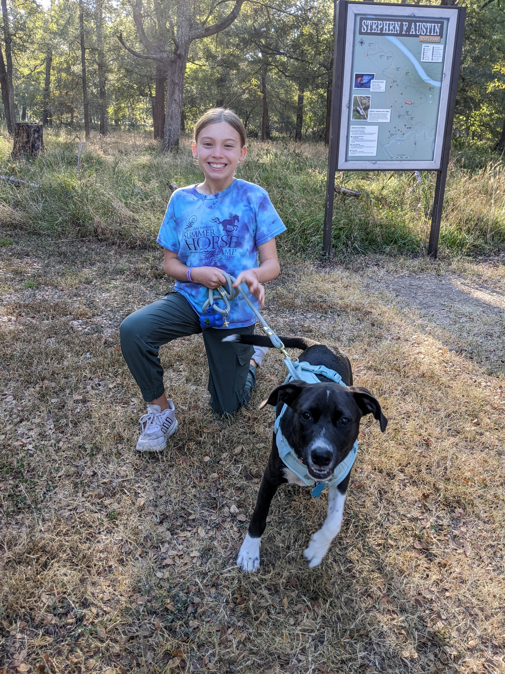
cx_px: 252
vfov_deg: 65.3
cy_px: 337
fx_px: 525
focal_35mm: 27
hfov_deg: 51.4
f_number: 1.8
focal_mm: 4.44
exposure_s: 1/165
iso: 56
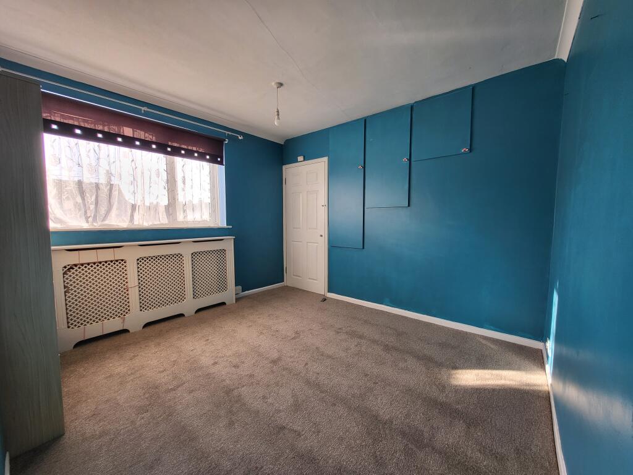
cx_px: 316
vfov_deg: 89.9
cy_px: 238
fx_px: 238
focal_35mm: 13
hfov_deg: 106.2
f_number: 2.2
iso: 50
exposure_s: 1/100
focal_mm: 1.74
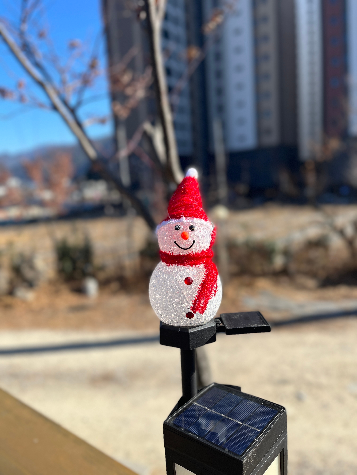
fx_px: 358
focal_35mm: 26
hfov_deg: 53.1
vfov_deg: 67.3
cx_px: 178
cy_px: 238
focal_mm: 5.1
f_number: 1.6
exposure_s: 1/1890
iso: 50
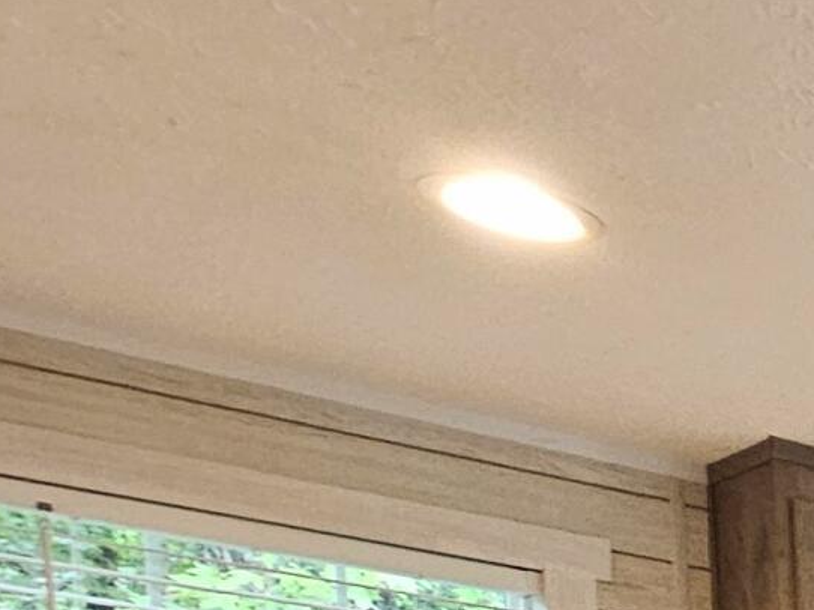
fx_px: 1692
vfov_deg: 16.5
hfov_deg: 13.8
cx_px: 2118
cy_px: 1152
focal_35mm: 72
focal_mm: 2.2
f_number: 2.2
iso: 200
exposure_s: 1/60
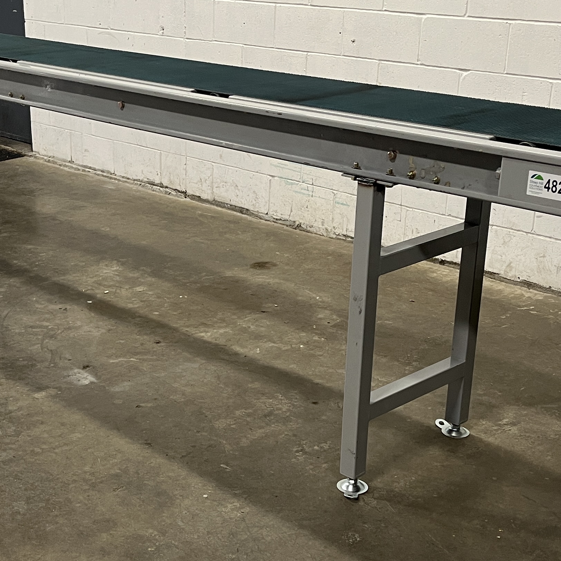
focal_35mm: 57
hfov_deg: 29.8
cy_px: 333
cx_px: 183
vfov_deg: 30.0
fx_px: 1045
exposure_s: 1/60
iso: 100
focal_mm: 5.1
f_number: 1.6
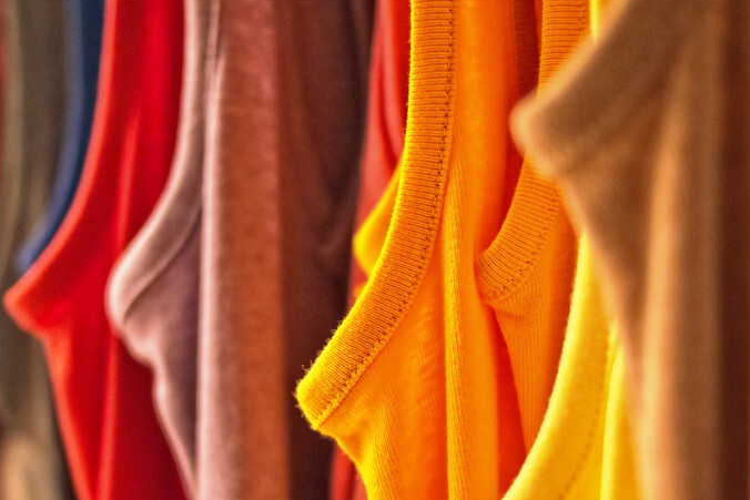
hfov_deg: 31.9
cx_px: 364
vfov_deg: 21.4
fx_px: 1313
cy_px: 365
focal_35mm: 63
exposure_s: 1/80
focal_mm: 20
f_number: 1.7
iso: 800
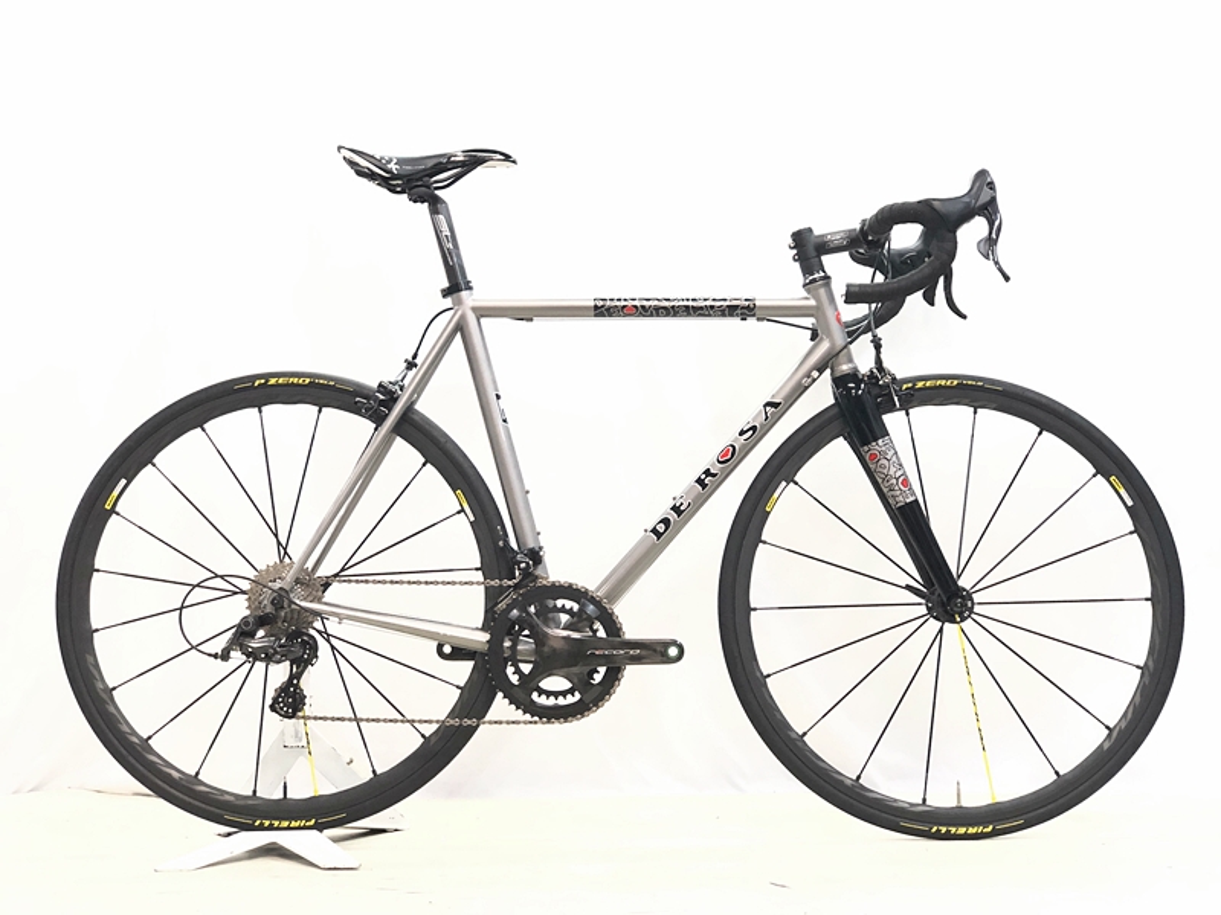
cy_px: 458
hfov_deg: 36.8
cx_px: 610
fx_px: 1834
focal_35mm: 52
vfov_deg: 28.0
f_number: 2.4
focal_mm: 6
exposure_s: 1/25
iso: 125
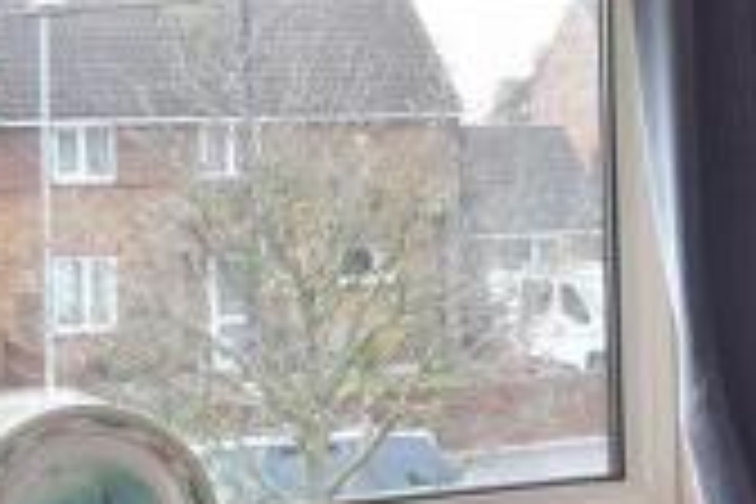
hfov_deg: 17.7
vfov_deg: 13.0
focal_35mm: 105
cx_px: 1087
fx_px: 2205
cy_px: 101
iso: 100
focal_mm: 18
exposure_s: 1/5
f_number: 13
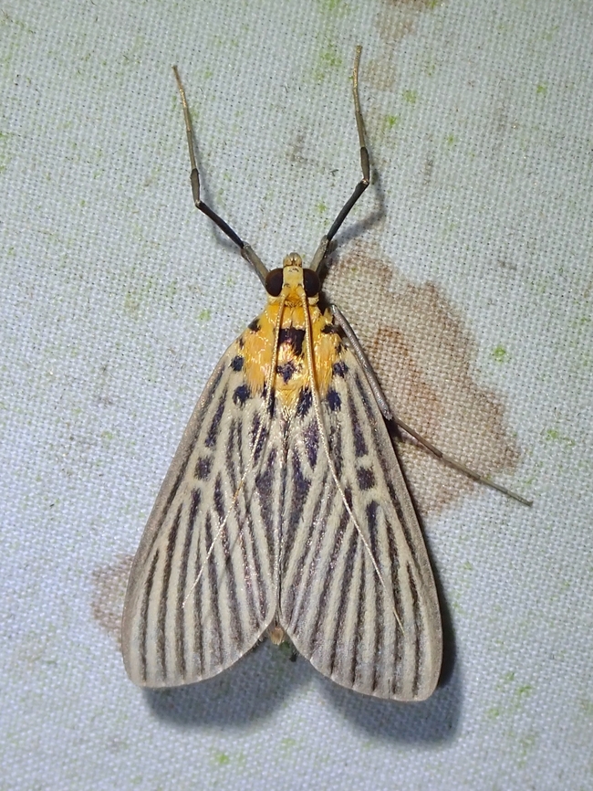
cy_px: 396
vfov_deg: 19.6
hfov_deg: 14.8
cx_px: 296
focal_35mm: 100
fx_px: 2283
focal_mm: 18
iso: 100
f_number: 6.3
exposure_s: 1/400
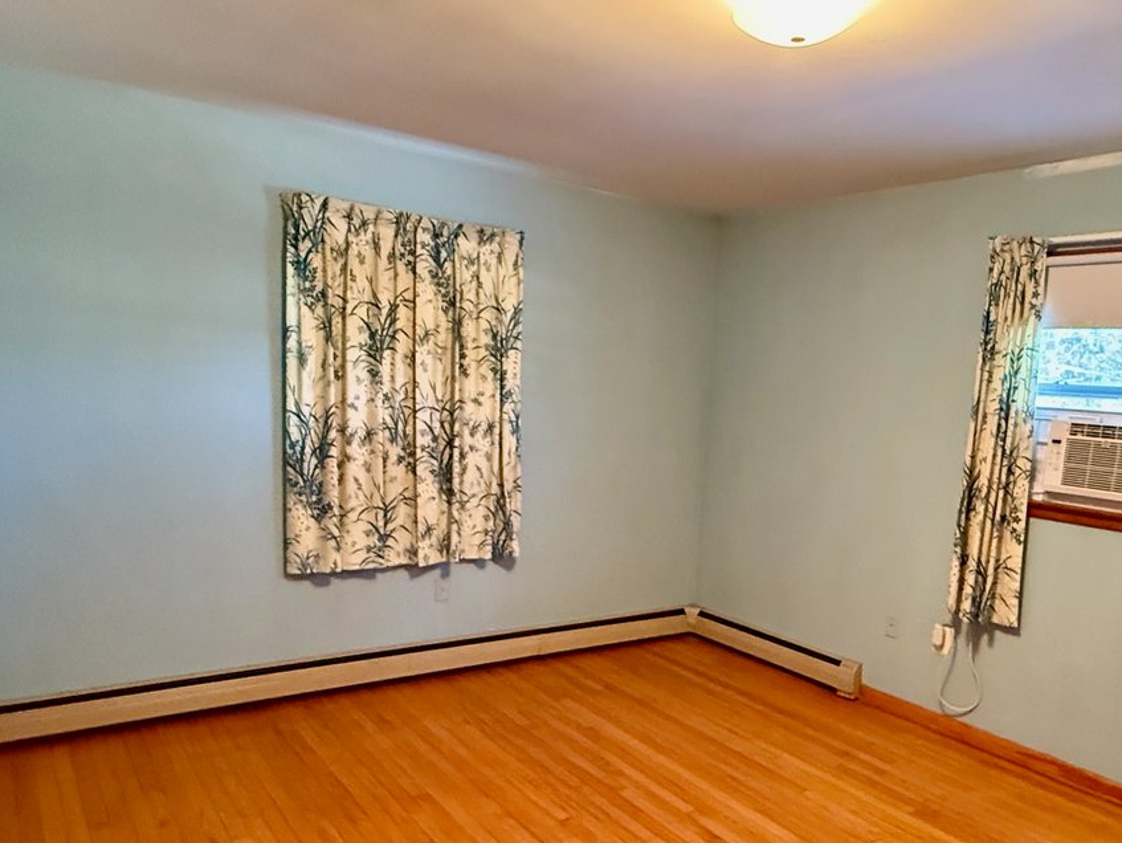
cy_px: 527
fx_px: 811
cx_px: 689
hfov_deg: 68.5
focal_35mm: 25
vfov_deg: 54.3
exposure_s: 1/60
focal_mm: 2.22
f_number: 2.2
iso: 1000
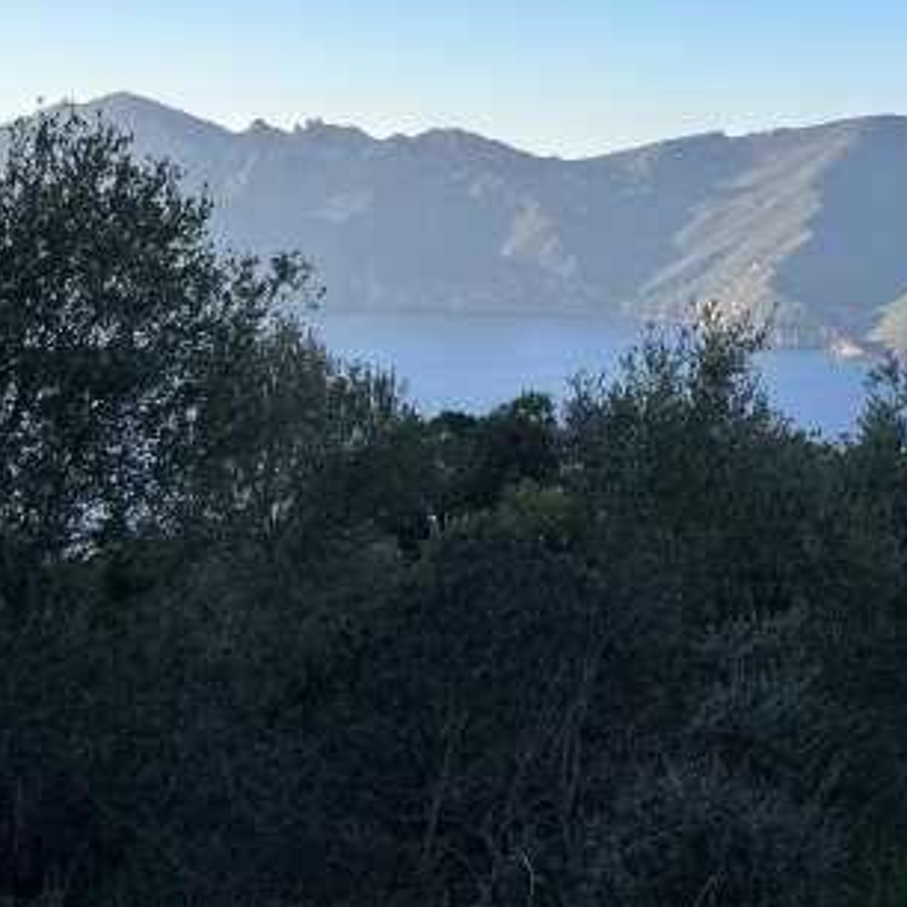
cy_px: 196
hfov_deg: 27.9
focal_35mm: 60
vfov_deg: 28.1
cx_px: 753
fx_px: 1779
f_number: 1.5
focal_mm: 5.7
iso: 50
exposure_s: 1/2457
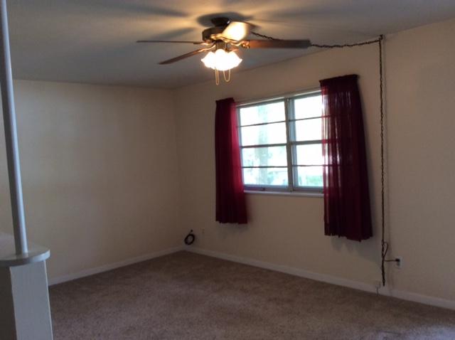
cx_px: 228
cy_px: 170
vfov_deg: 44.1
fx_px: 420
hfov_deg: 56.9
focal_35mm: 32
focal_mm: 3.3
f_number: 2.4
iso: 80
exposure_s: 1/24
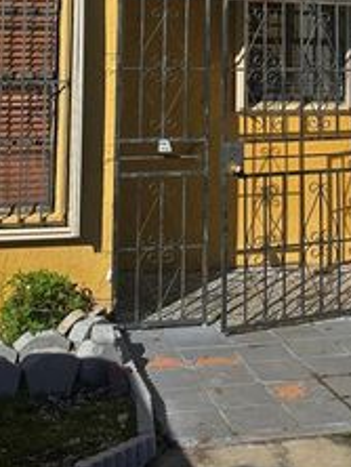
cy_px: -22
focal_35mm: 69
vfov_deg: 26.3
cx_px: 252
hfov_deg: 21.2
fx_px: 931
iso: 12
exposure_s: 1/1192
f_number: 1.7
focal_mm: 6.3
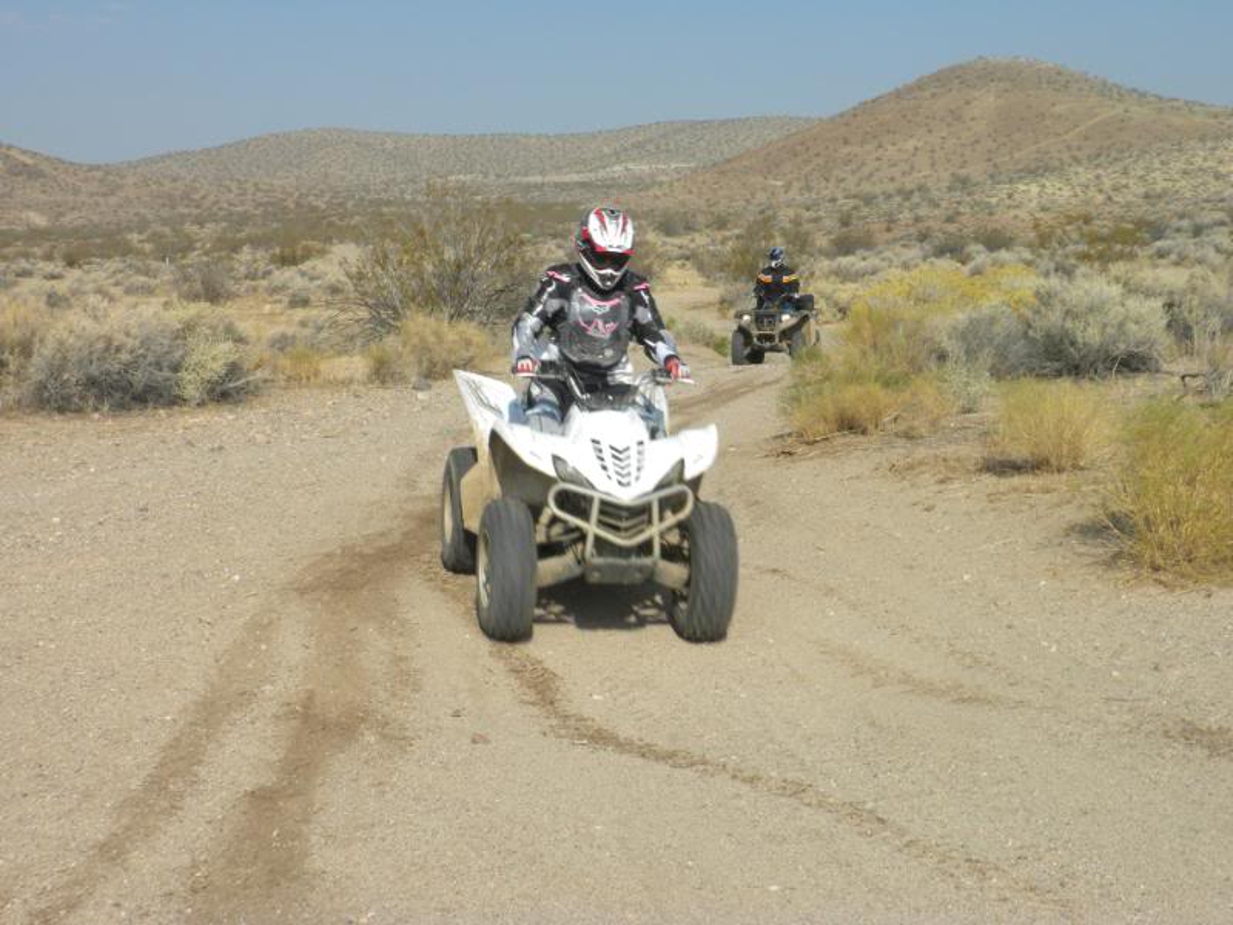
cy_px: 462
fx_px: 2137
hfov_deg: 32.2
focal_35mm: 60
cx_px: 616
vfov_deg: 24.4
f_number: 13
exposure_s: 1/132
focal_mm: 10.7
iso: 90
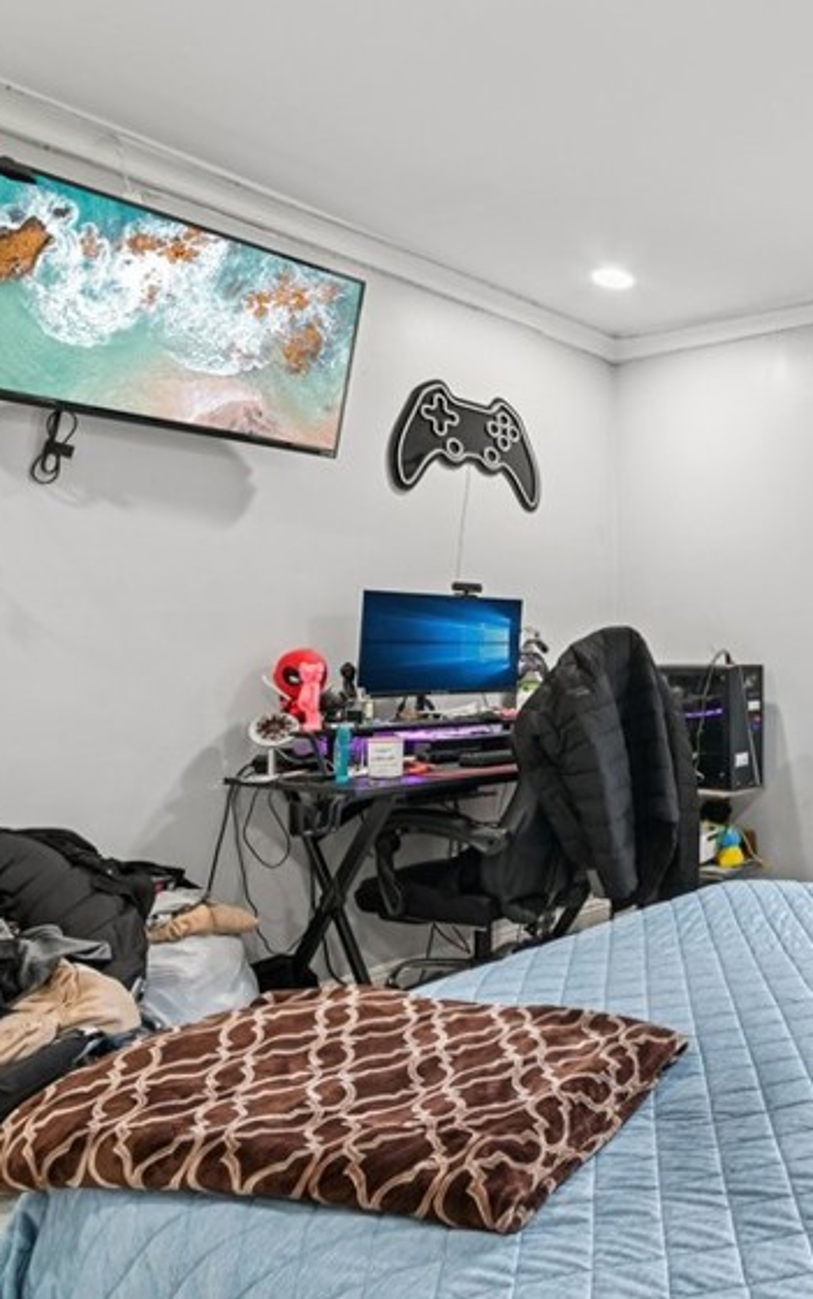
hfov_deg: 38.6
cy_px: 667
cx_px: 910
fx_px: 921
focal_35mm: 26
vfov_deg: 70.4
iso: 250
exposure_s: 1/8
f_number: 8
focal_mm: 14
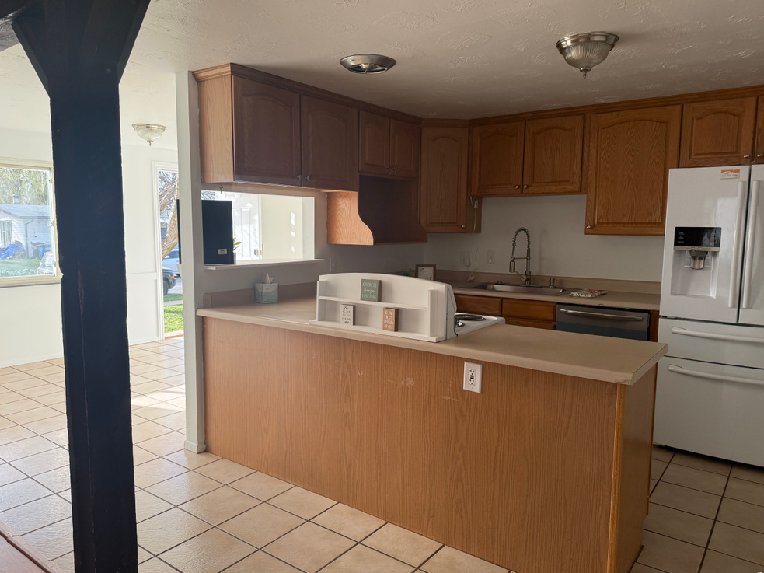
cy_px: 285
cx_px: 368
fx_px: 552
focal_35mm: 25
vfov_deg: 54.9
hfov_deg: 69.4
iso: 100
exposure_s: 1/407
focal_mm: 6.76
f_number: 1.78
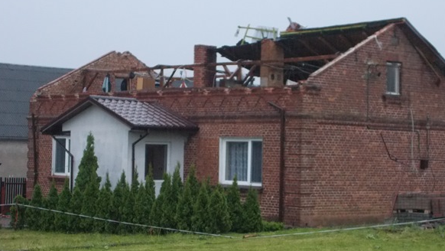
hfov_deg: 23.4
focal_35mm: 91
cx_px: 236
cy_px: 136
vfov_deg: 13.3
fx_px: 1074
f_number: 5.8
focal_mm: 13.5
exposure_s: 1/40
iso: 400
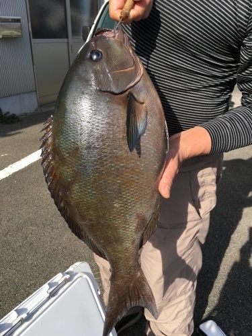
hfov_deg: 48.2
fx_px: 281
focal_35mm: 29
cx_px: 126
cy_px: 168
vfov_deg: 61.7
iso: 25
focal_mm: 4.15
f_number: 2.2
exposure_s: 1/884
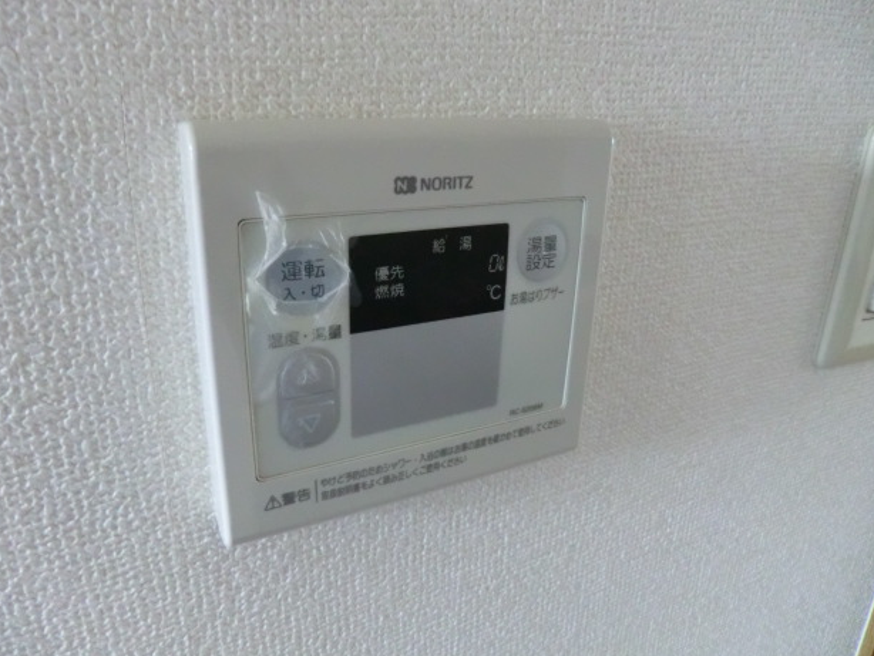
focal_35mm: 25
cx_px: 423
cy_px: 319
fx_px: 631
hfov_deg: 69.4
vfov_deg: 54.9
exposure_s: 1/40
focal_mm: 4.3
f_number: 3.2
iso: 800
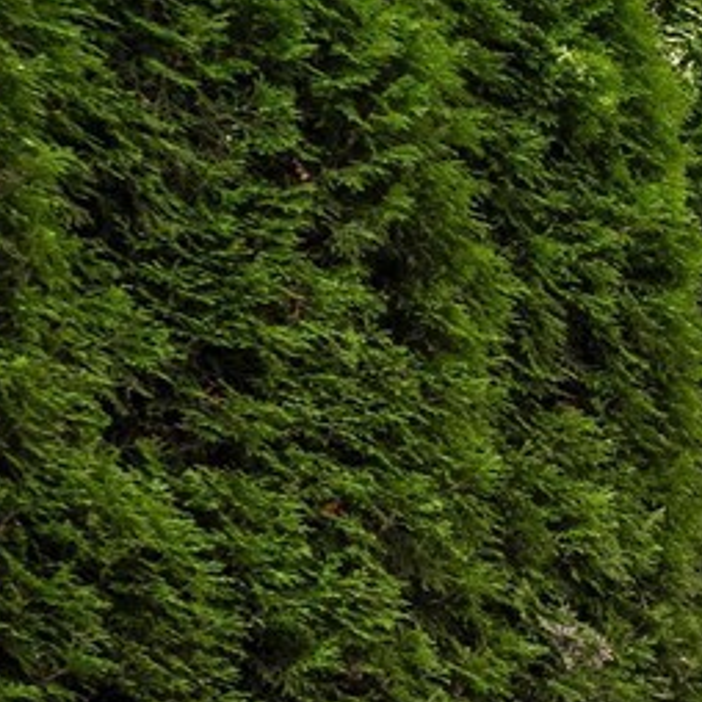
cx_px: 2171
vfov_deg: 12.7
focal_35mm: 136
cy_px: 717
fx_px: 3120
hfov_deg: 9.6
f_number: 7.1
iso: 100
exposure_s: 1/250
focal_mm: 24
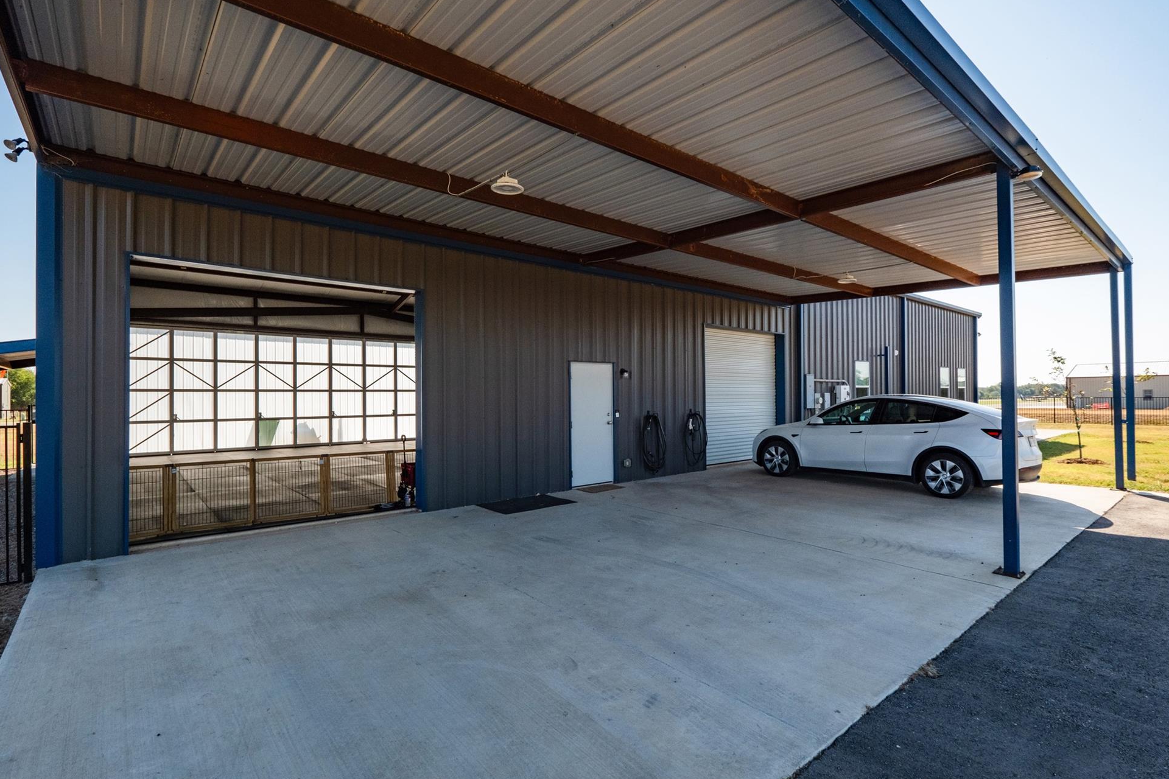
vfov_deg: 73.7
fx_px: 520
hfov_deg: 96.7
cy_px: 383
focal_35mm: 16
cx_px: 603
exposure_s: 1/640
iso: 500
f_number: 9
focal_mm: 10
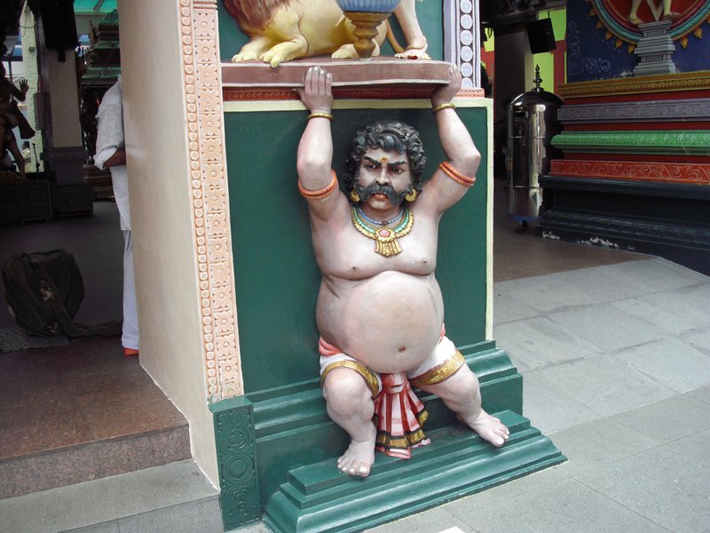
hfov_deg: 49.0
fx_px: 779
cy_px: 266
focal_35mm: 38
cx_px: 355
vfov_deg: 37.7
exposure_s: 1/400
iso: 100
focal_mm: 6.2
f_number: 2.8
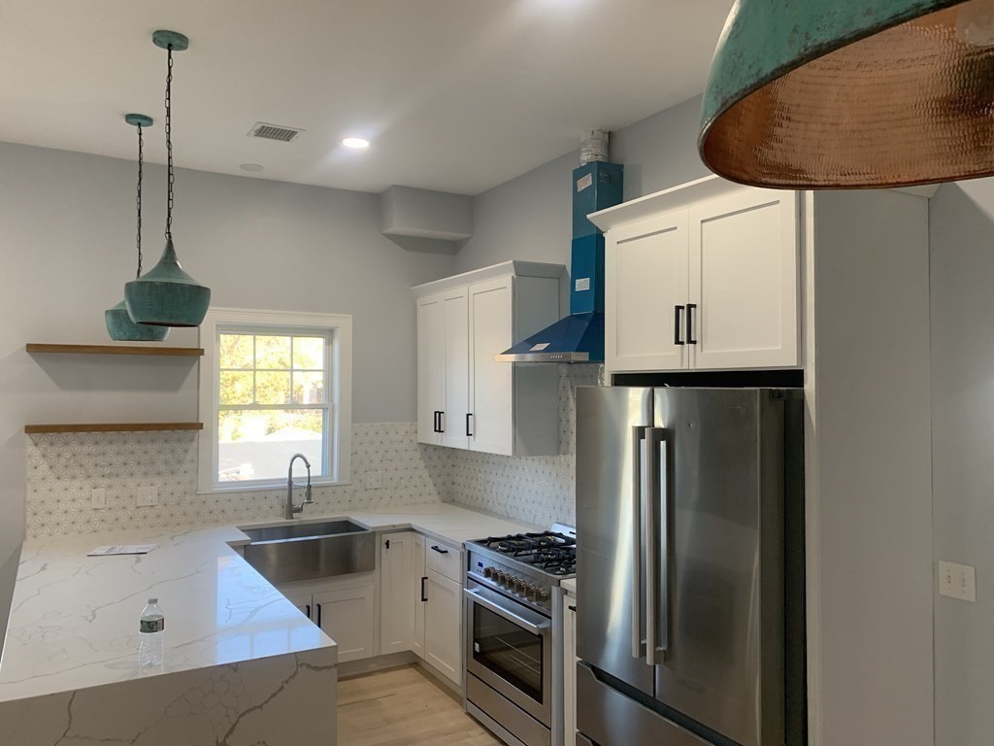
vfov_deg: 53.1
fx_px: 747
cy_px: 373
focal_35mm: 26
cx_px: 497
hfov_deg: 67.3
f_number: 1.8
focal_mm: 4.25
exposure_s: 1/91
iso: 100
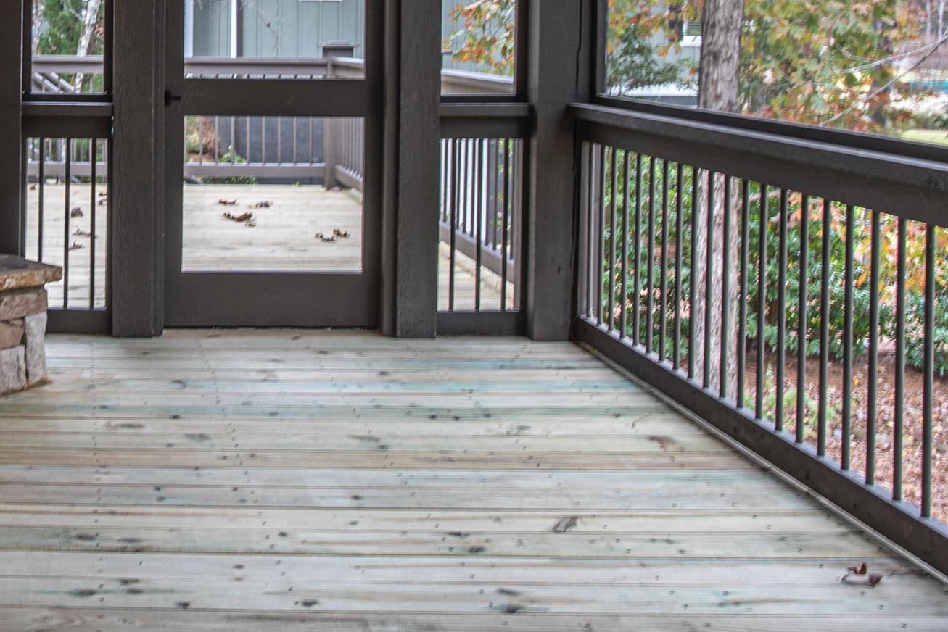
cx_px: 70
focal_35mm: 47
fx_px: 1238
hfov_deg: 38.6
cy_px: 22
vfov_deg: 27.3
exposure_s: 1/6
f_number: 9
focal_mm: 20
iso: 200
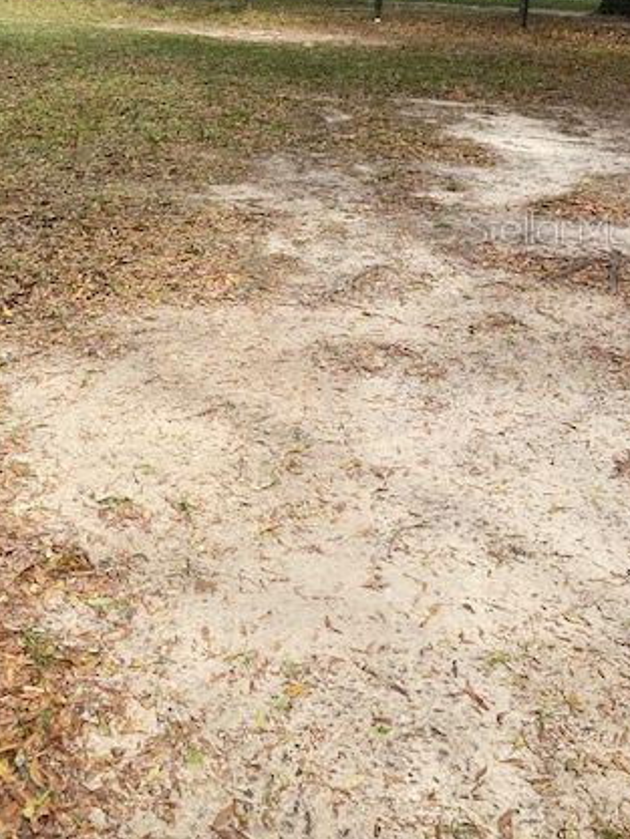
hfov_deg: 33.1
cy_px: 227
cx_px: 173
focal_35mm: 43
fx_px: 1043
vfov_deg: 42.7
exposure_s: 1/1104
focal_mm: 3.99
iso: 20
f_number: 1.8
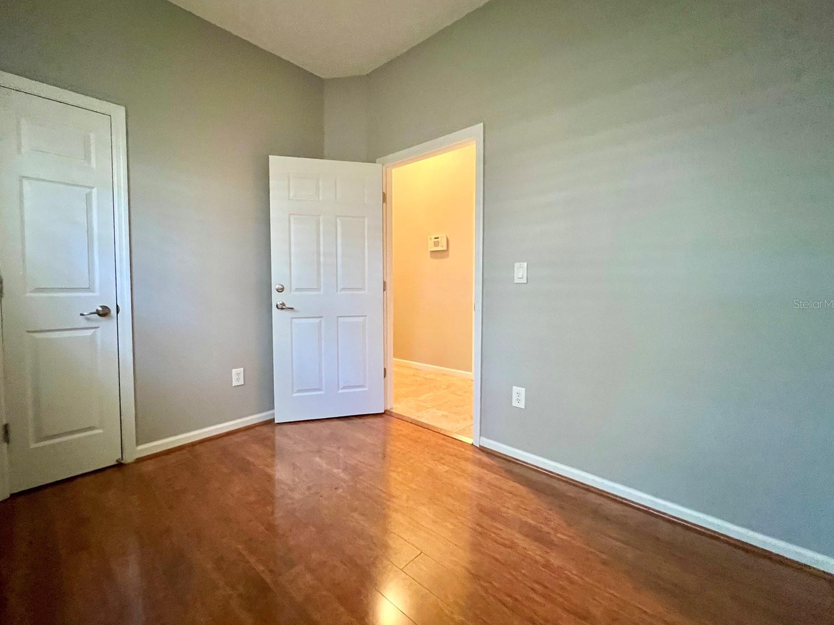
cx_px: 397
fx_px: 337
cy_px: 304
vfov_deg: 85.6
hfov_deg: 102.0
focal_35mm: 14
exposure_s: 1/60
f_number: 1.8
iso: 640
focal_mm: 1.57
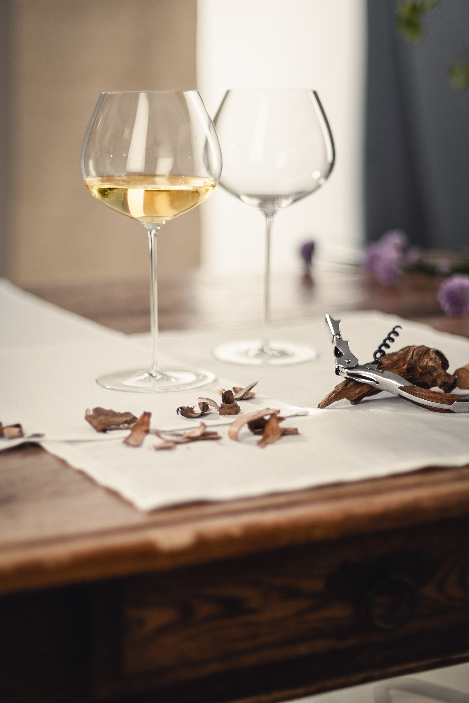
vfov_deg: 27.0
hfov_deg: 18.2
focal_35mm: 75
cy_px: 352
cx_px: 234
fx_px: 1465
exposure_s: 1/200
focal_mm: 50
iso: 50
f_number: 1.4
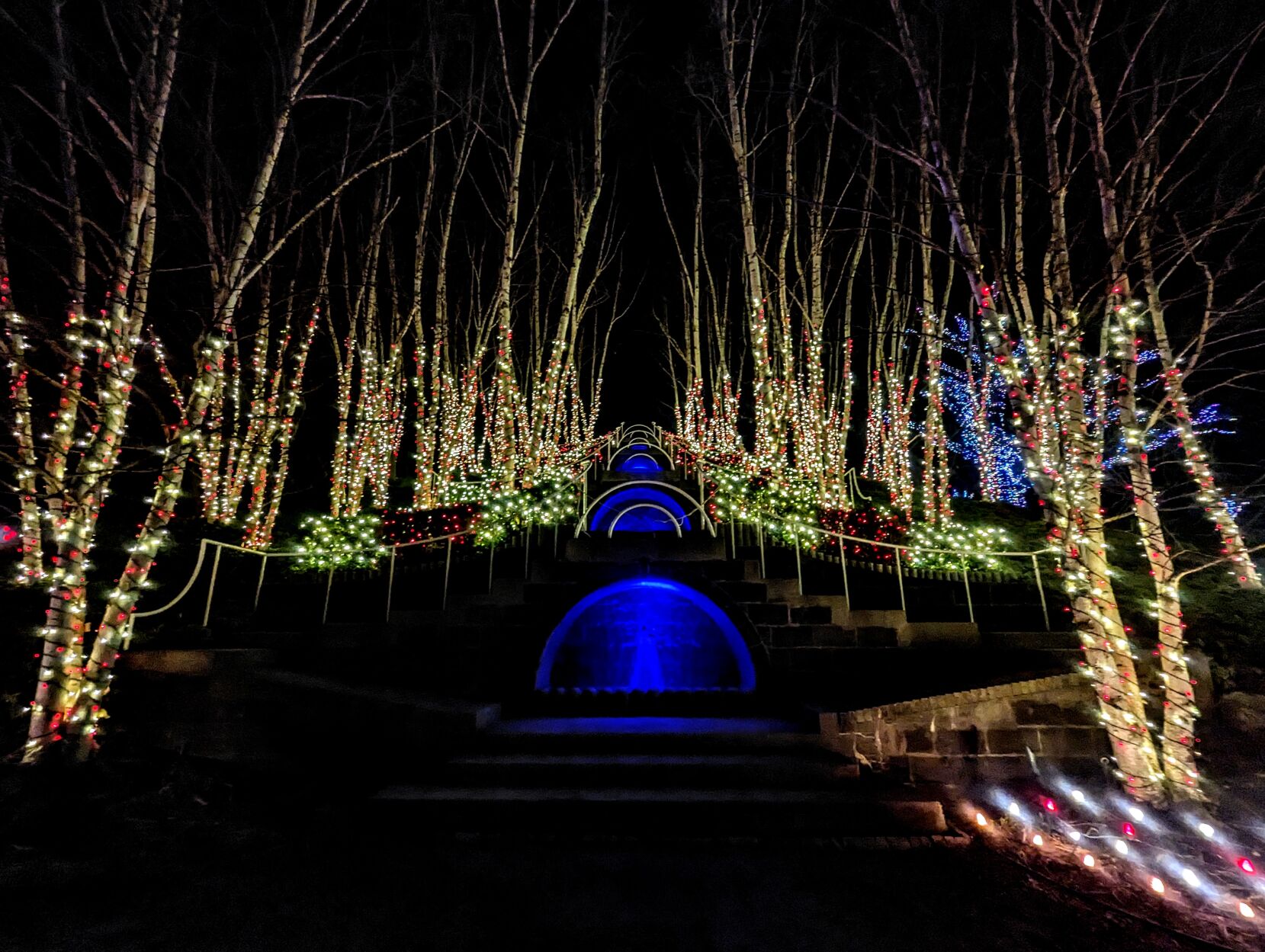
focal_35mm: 16
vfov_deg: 78.2
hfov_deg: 94.4
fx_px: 586
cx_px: 632
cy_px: 476
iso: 569
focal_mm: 2.35
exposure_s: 1/24
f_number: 2.2
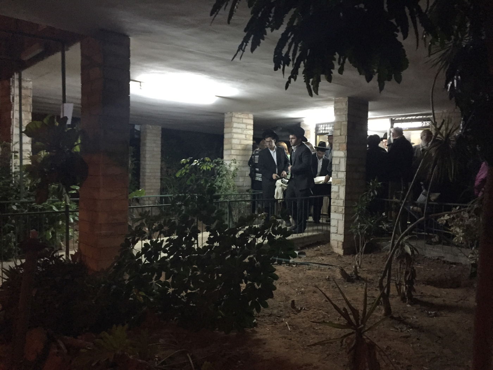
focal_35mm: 29
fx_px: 413
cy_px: 185
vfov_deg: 48.2
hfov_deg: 61.7
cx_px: 246
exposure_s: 1/15
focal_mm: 4.15
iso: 320
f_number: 2.2
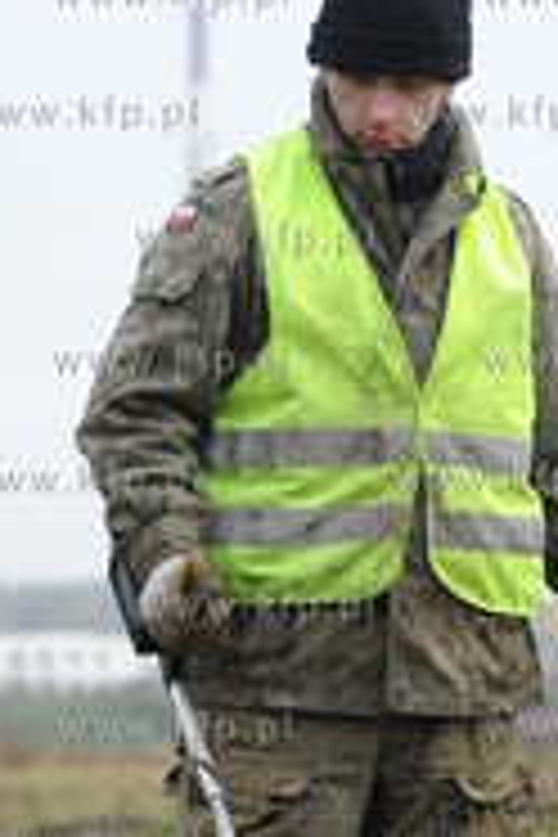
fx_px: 5603
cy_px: 598
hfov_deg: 5.7
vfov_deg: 8.5
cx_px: 112
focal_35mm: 241
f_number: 5.6
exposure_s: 1/200
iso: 400
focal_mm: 112
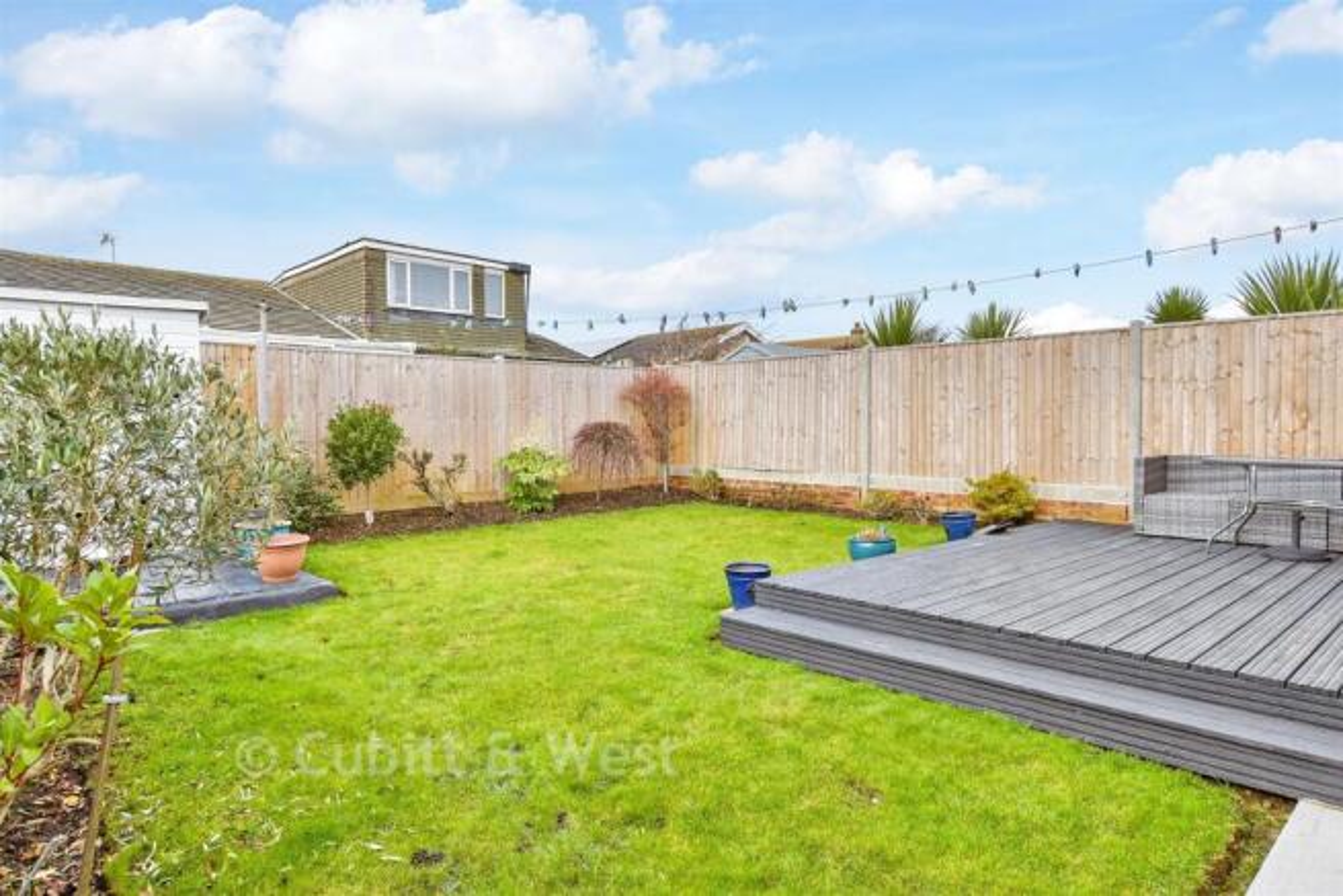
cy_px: 448
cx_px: 672
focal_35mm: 19
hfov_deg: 86.9
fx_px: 709
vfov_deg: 64.6
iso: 200
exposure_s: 1/160
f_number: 8
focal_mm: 13
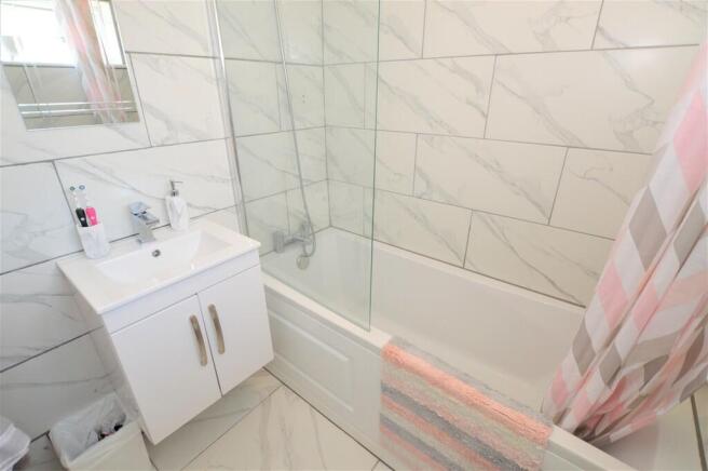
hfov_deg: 100.4
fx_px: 295
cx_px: 354
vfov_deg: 77.2
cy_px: 236
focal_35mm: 15
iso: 400
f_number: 4.5
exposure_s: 1/80
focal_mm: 10
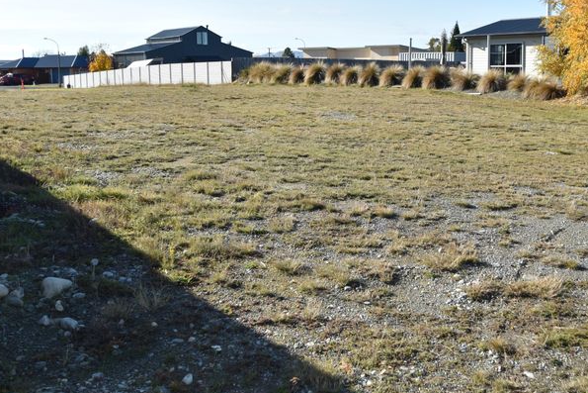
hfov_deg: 47.3
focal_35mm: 41
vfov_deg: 32.9
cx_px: 372
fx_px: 664
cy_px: 170
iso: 100
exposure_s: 1/200
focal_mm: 21
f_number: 9
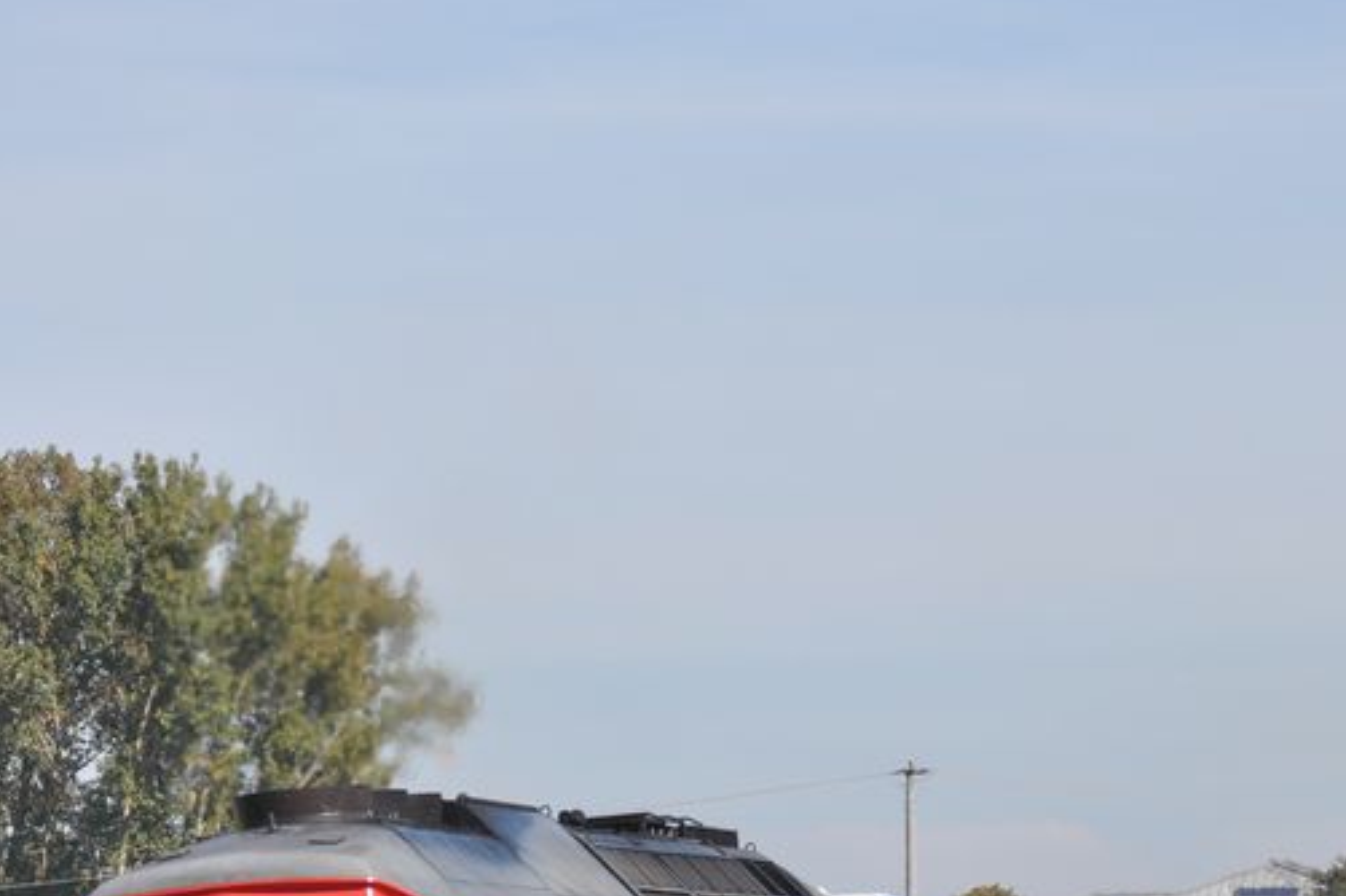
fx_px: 11994
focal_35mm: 321
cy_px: 893
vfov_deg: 4.3
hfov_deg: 6.4
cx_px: 896
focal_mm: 105
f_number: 9
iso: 200
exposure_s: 1/500
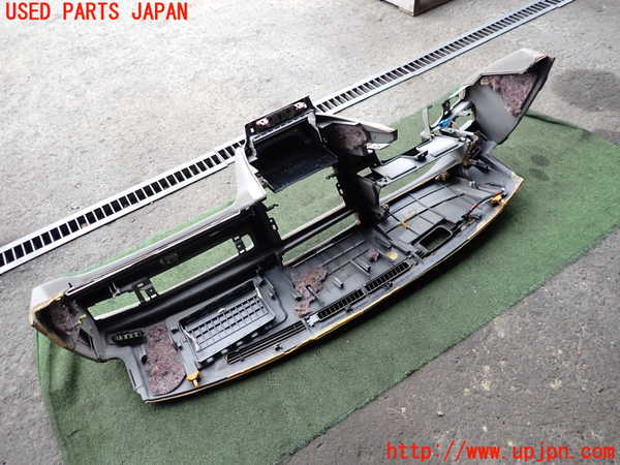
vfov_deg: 54.9
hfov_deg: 69.4
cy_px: 232
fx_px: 448
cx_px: 310
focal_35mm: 25
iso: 100
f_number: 2
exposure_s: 1/100
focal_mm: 4.5
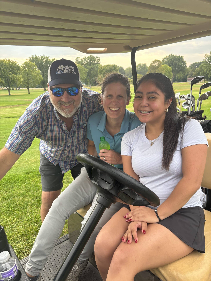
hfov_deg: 53.1
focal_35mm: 26
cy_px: 140
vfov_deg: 67.3
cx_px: 106
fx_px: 211
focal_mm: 5.96
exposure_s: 1/235
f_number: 1.6
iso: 50
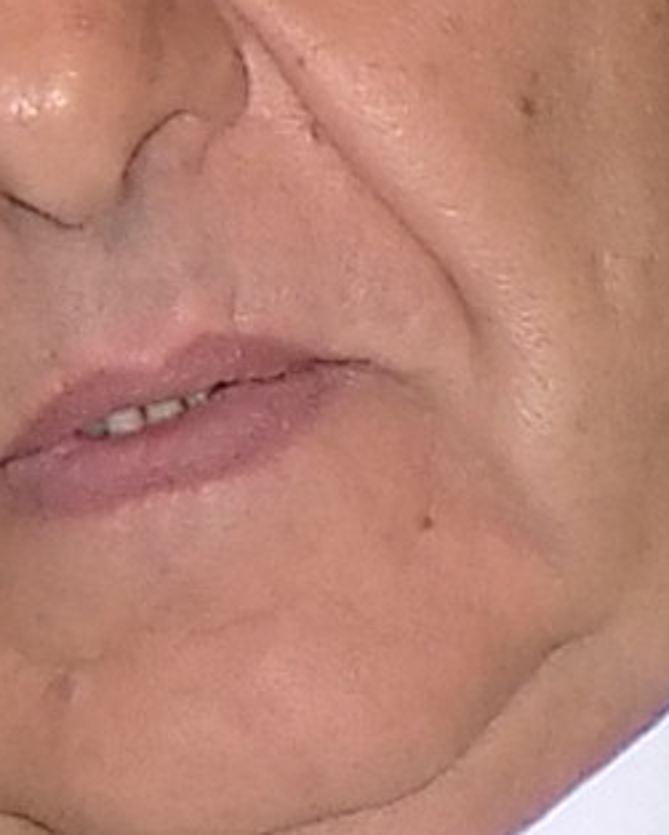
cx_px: -1282
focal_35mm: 552
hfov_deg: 2.8
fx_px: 13642
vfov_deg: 3.5
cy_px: 958
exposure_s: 1/30
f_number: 4.3
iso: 500
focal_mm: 13.9
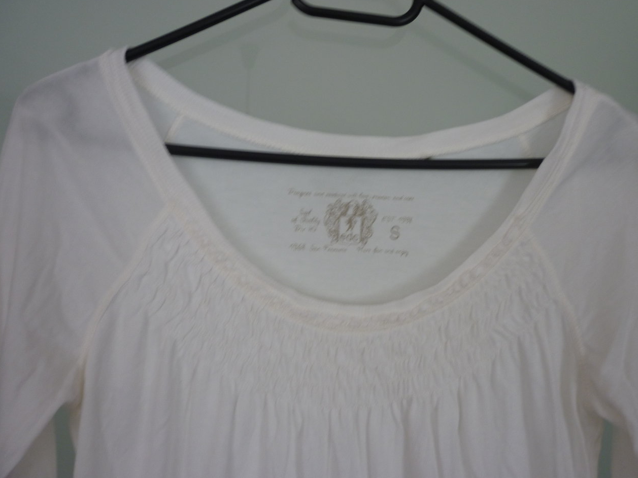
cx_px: 335
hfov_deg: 52.6
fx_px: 645
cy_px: 238
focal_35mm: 35
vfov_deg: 40.7
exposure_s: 1/30
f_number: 2.8
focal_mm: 5.5
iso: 100
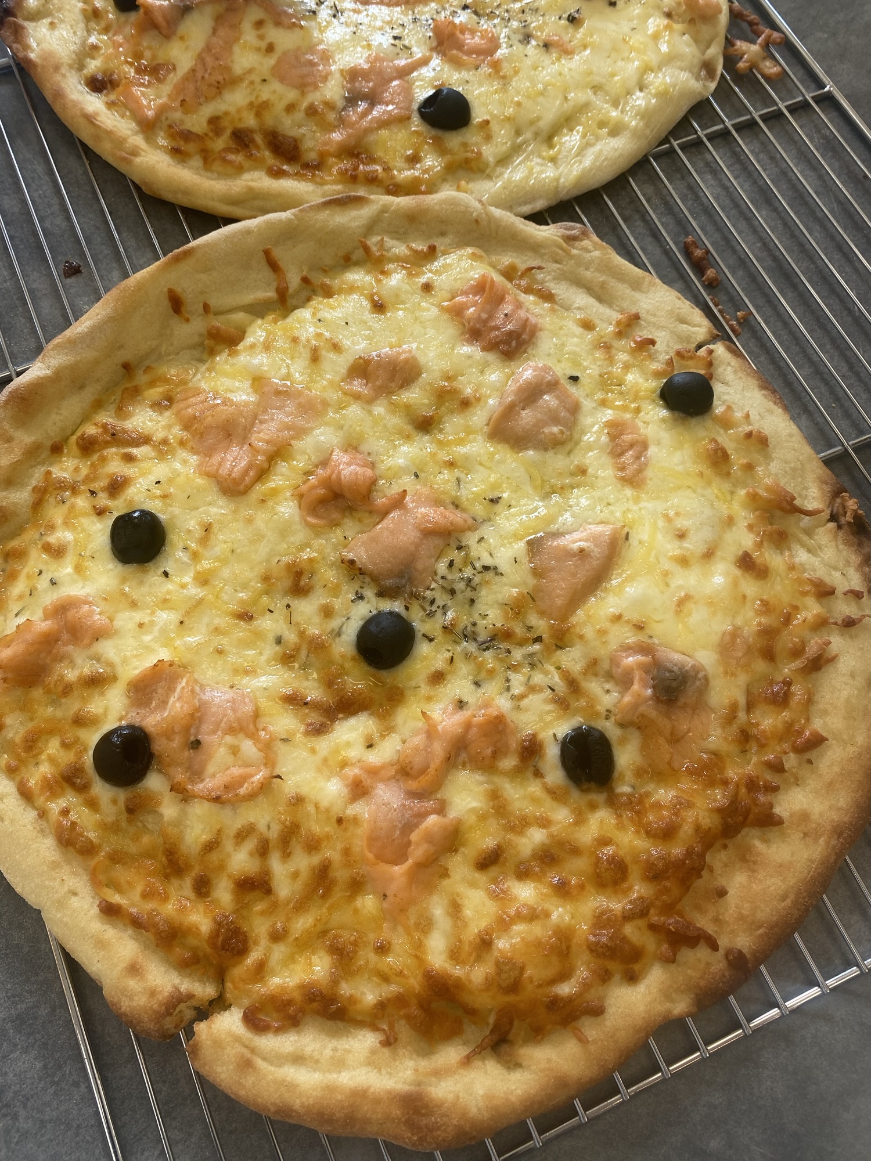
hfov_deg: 53.1
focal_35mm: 26
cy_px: 580
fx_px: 872
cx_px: 436
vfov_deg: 67.3
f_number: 1.8
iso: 32
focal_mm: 4.25
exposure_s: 1/171
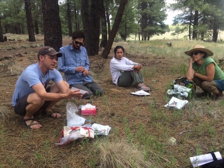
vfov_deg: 46.8
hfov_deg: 60.0
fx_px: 194
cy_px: 84
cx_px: 111
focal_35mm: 30
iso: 32
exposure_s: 1/249
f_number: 2.2
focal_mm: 4.15
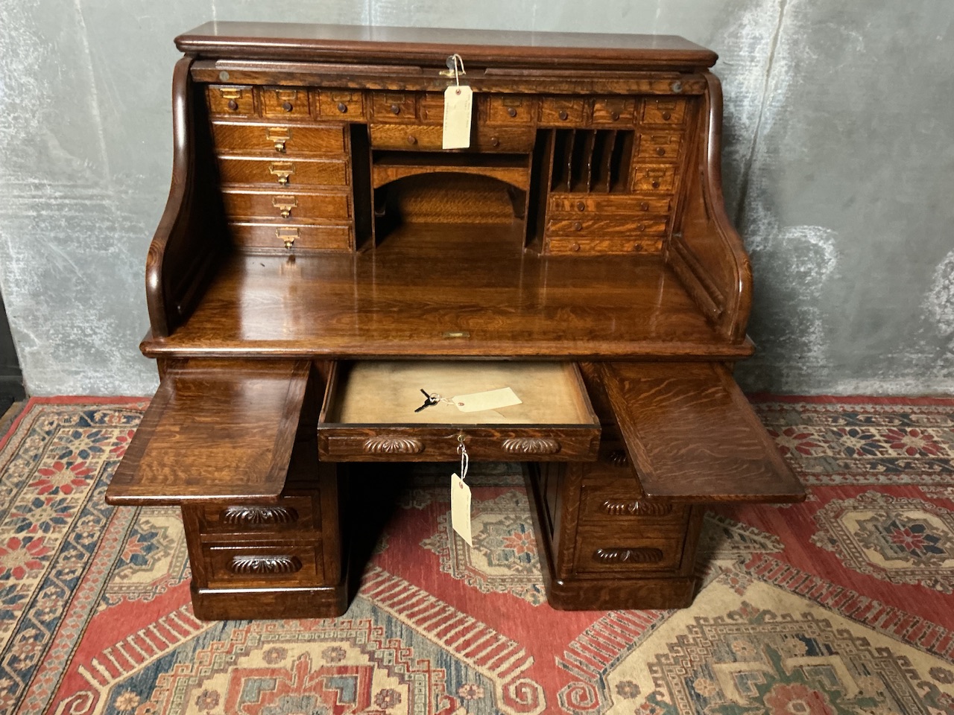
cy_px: 358
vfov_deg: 48.2
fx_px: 799
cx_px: 477
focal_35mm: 29
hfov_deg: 61.7
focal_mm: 3
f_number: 1.8
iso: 400
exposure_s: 1/25
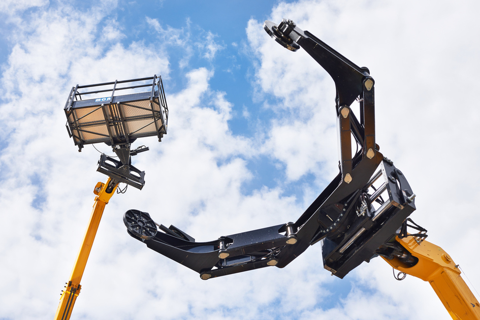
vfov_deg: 26.0
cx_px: 249
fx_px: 693
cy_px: 173
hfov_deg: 38.2
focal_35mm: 52
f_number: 5.6
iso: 100
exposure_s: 1/640
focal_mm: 48
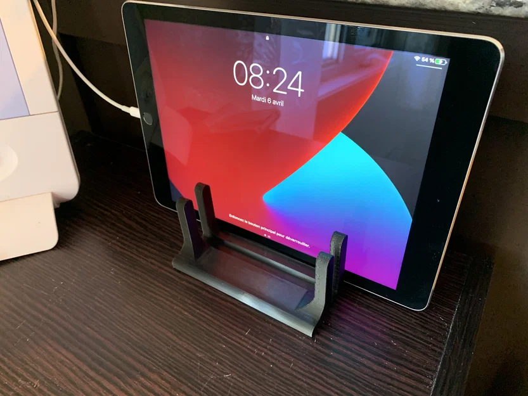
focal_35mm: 26
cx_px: 264
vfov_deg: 53.1
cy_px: 198
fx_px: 397
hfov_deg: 67.3
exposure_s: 1/30
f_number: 1.8
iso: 500
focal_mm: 4.25
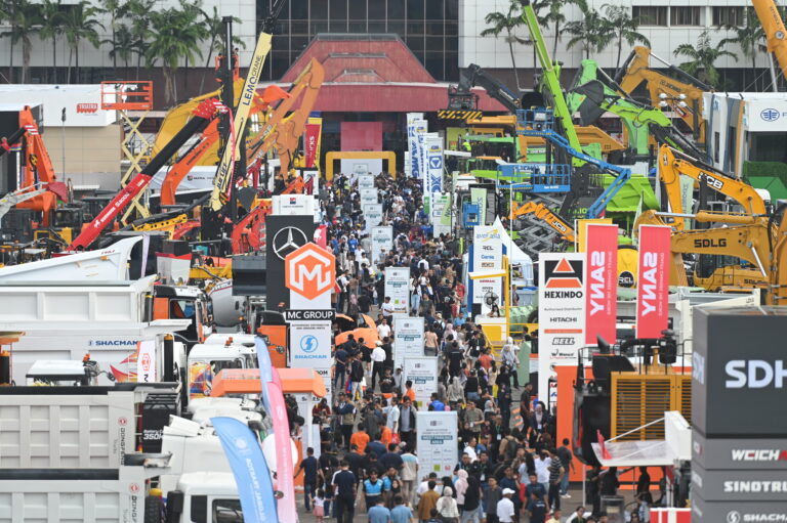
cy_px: 262
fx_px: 4369
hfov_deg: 10.3
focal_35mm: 200
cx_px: 394
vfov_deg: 6.9
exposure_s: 1/2500
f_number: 2.8
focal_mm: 200
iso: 320
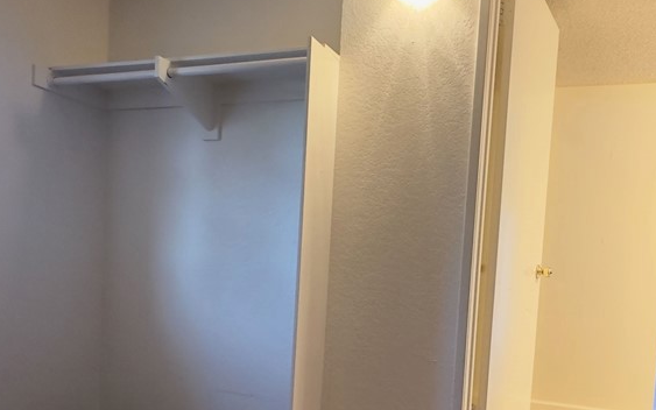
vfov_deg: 44.2
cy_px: 317
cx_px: 400
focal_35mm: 27
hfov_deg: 67.6
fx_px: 483
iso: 250
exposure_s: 1/60
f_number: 2.2
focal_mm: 2.22
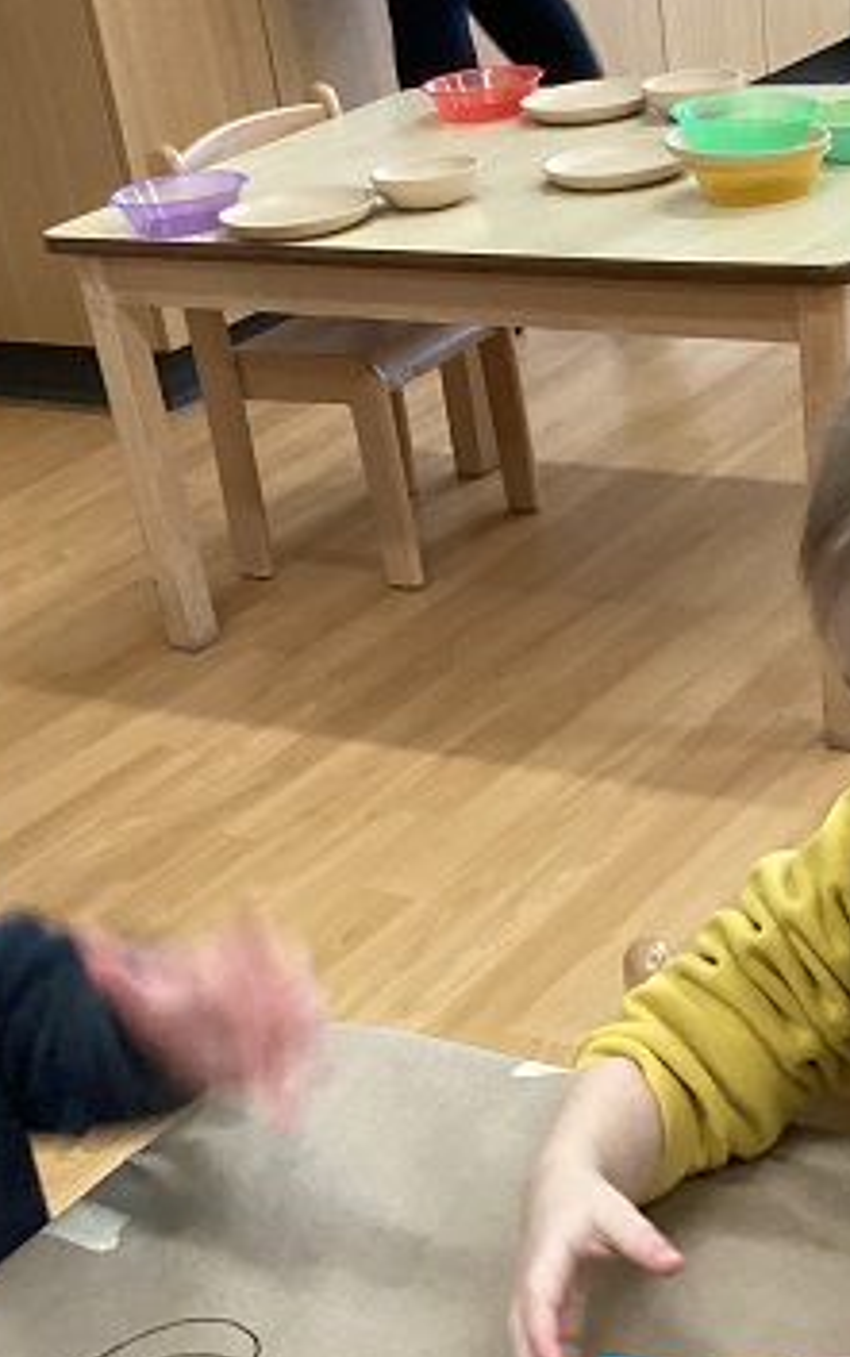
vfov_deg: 31.6
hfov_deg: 20.8
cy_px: 1184
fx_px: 2295
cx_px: 662
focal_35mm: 62
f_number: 2.4
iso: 400
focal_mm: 3.3
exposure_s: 1/40
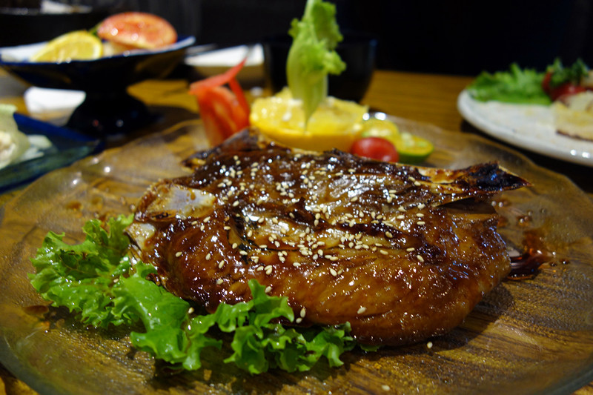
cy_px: 198
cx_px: 296
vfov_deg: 46.4
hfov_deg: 65.5
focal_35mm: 28
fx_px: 461
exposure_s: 1/20
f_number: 2.2
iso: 320
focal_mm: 10.4
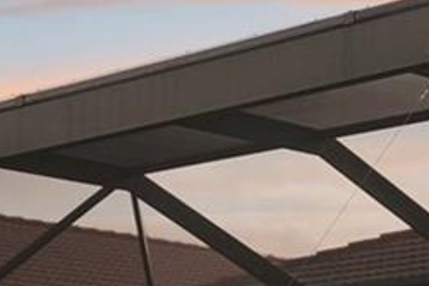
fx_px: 1791
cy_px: 471
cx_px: 556
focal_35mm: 150
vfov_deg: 8.9
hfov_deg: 13.2
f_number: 8
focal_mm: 23.5
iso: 400
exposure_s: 1/400
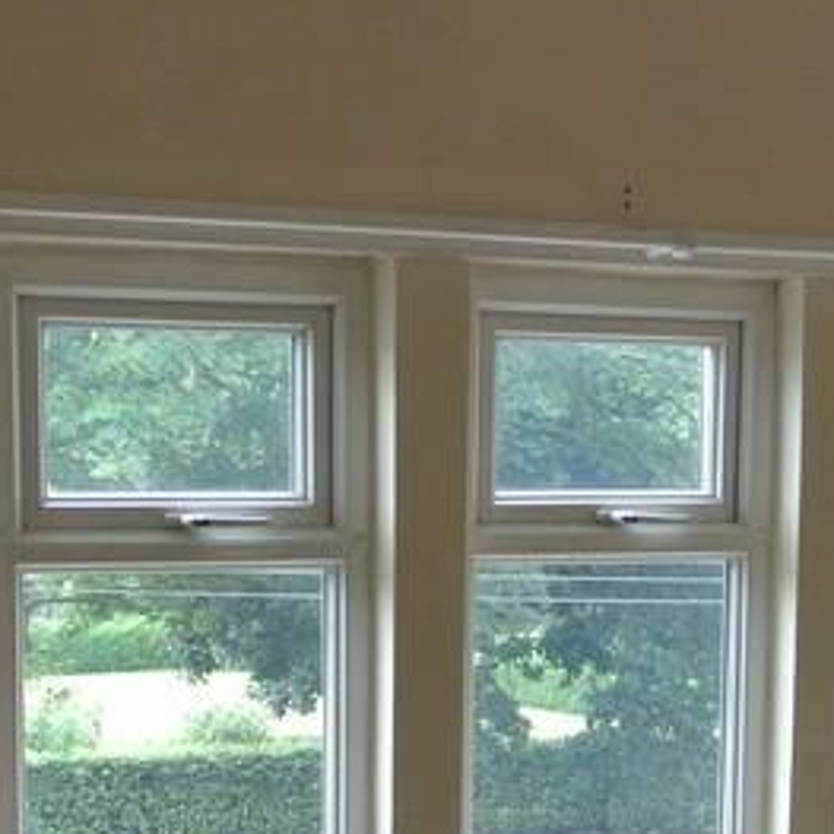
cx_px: 545
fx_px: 2617
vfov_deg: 17.8
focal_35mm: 96
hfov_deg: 18.1
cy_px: 747
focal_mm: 11
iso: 360
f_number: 3.5
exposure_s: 1/125
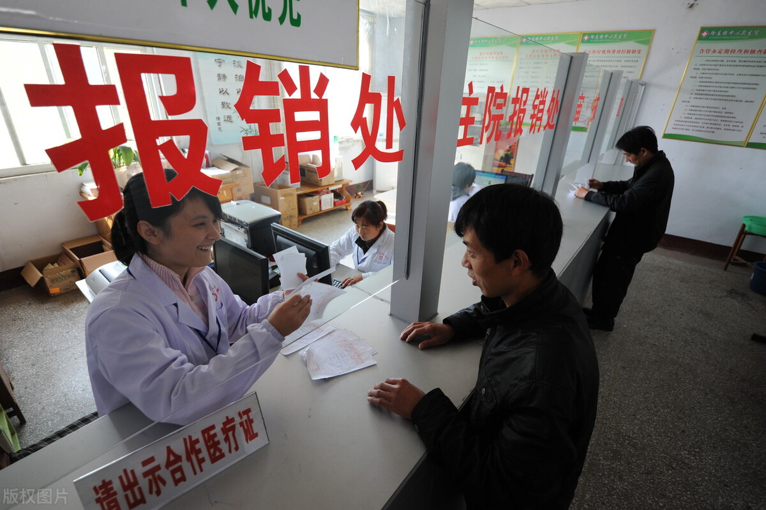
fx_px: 362
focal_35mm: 17
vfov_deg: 70.4
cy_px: 255
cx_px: 383
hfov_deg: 93.3
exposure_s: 1/100
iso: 800
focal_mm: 17
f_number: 5
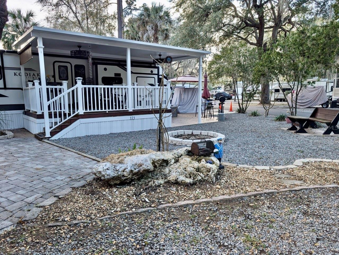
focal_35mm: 24
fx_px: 235
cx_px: 170
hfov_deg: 71.5
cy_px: 128
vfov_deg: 56.9
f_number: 1.68
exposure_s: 1/207
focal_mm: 6.9
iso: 31
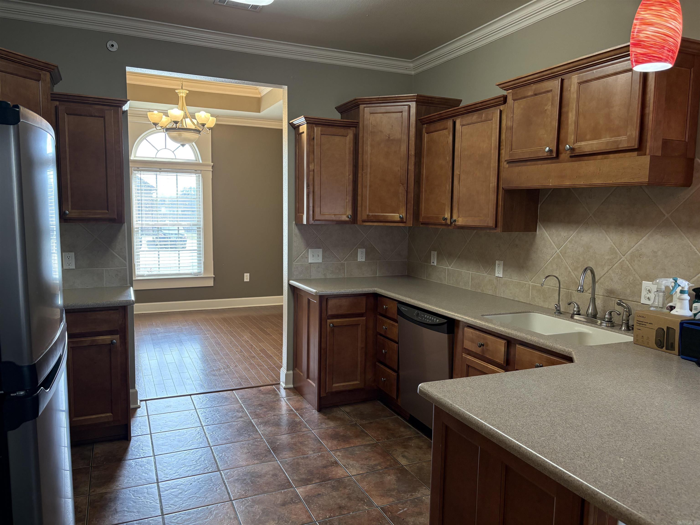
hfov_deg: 67.3
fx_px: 526
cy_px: 262
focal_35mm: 26
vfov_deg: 53.1
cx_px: 350
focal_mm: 5.96
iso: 125
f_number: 1.6
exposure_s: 1/60
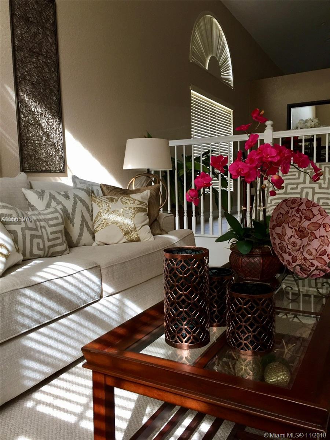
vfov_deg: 61.7
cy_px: 220
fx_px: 369
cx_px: 165
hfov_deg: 48.2
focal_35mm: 29
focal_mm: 4.15
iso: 50
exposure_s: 1/30
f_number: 2.2
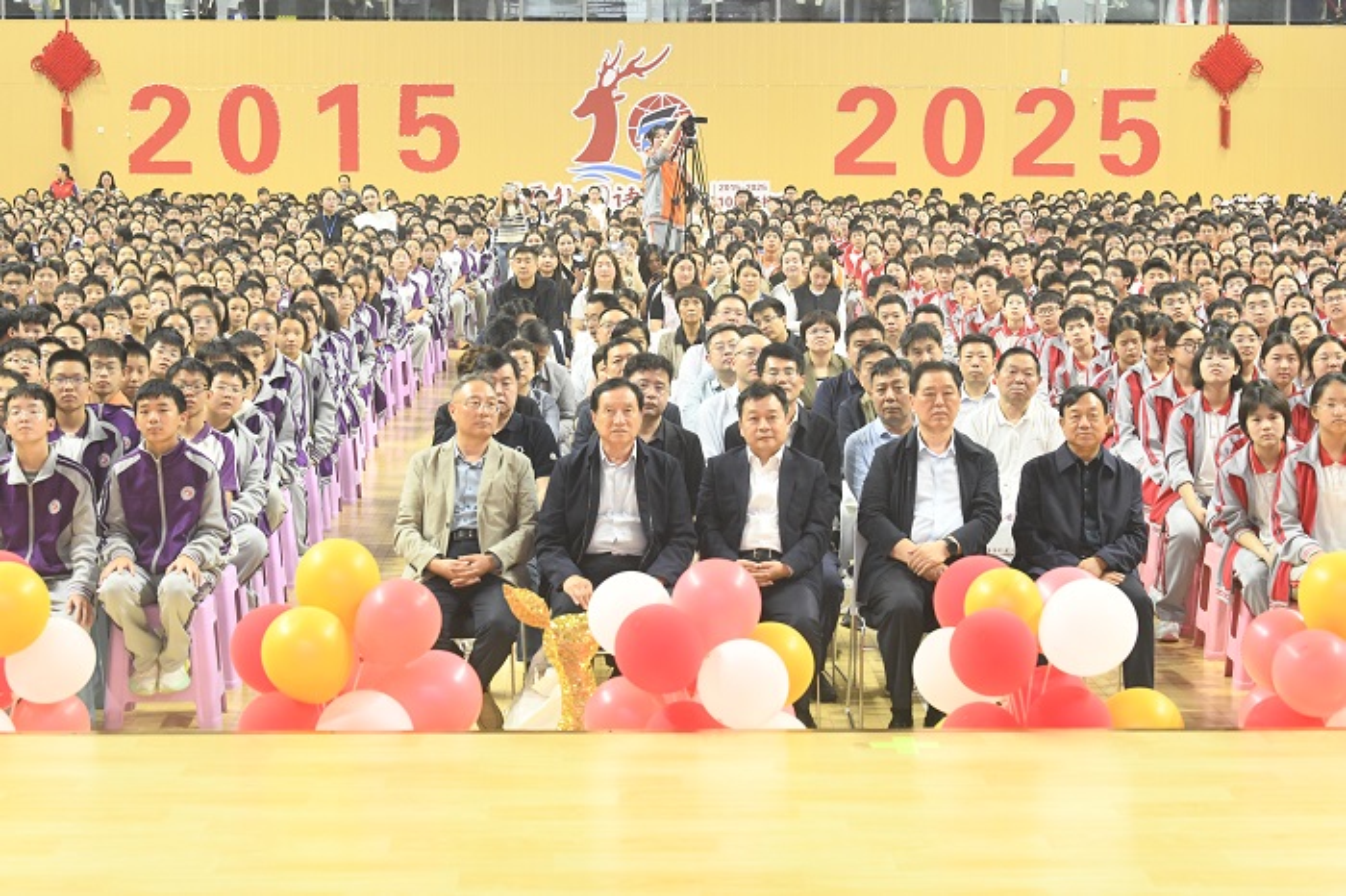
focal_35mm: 70
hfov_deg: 28.9
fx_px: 2616
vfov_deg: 19.4
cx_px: 673
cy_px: 448
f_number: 8
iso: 4000
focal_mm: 70
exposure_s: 1/40
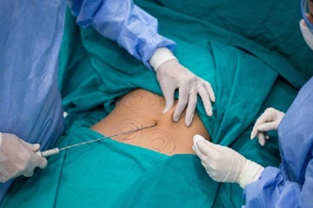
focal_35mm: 61
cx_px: 143
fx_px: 530
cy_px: 115
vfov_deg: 22.2
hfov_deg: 32.9
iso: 800
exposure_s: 1/500
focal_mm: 50
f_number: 2
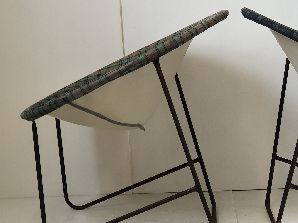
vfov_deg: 17.8
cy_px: 124
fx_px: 715
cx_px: 237
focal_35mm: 83
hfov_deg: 23.2
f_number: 2.4
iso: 50
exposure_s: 1/33
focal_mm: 6
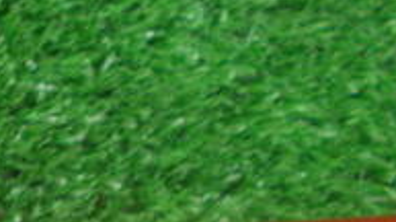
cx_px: -142
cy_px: 323
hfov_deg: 20.4
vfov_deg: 12.3
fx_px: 986
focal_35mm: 94
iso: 200
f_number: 3.2
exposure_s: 1/8
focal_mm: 4.6
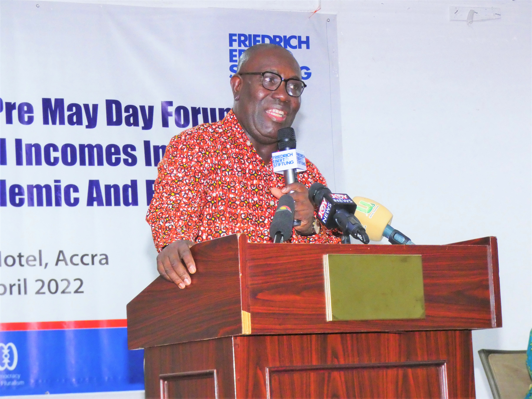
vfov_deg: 14.8
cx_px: 266
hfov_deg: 19.6
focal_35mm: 100
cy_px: 200
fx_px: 1537
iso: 800
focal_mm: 17.9
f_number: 4.8
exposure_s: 1/25
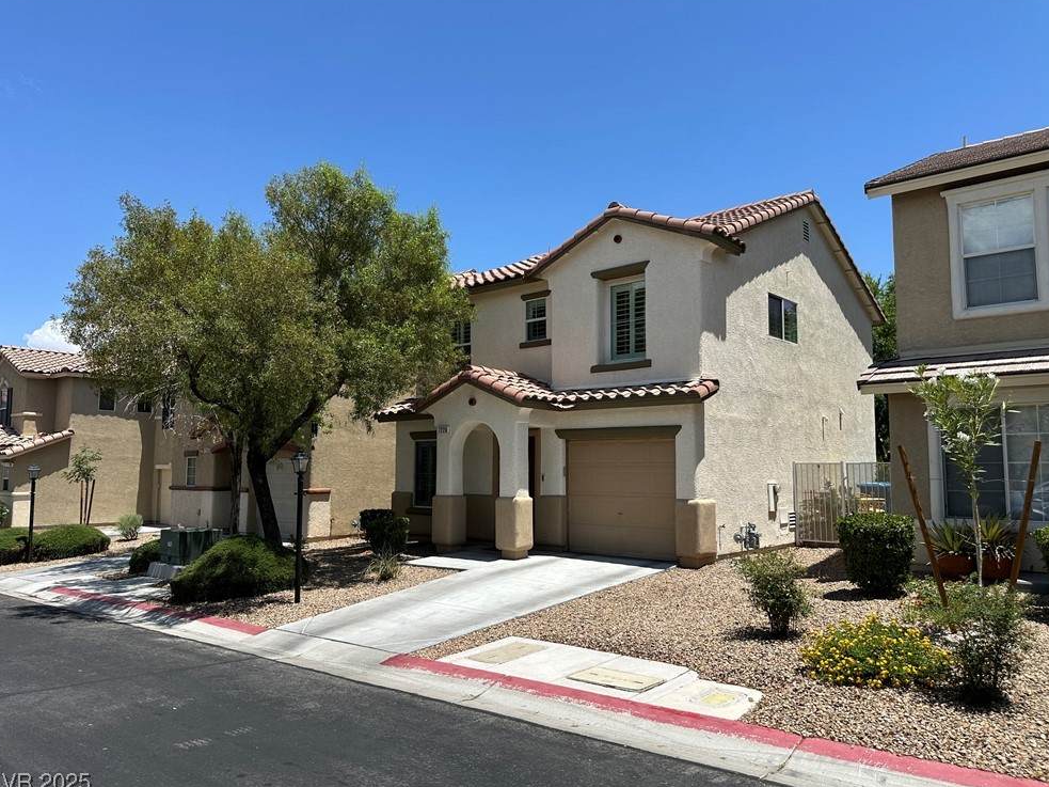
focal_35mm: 25
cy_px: 396
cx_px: 529
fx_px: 758
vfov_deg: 54.9
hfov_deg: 69.4
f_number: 1.78
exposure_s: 1/5000
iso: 80
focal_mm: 6.86
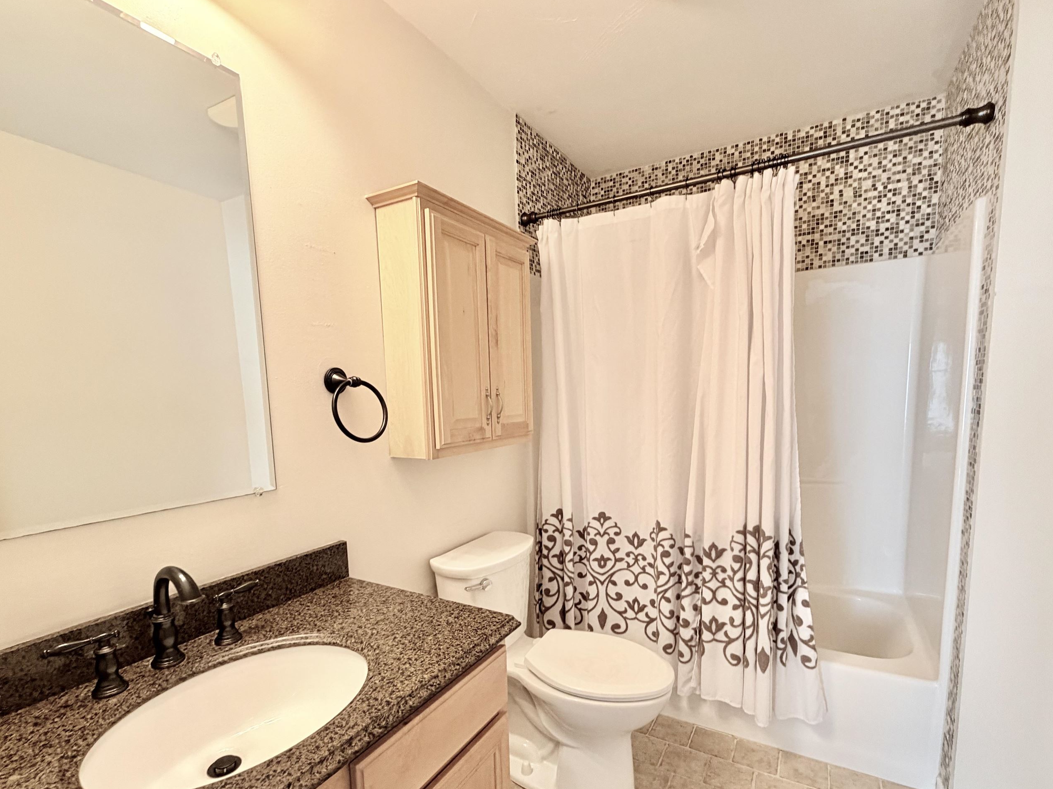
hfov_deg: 91.0
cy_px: 460
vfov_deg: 74.2
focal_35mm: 17
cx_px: 531
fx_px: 517
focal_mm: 2.22
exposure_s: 1/60
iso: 320
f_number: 2.2
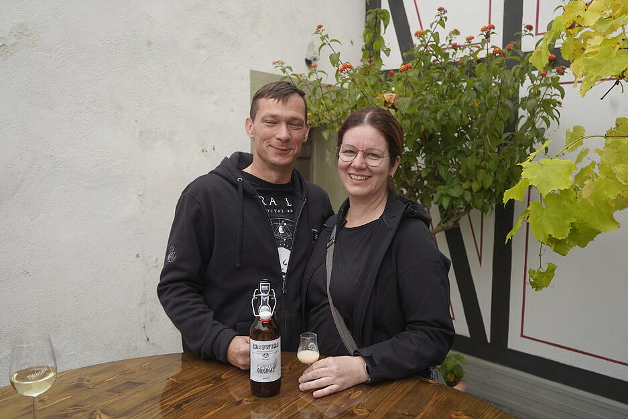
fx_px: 506
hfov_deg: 63.7
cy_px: 210
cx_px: 314
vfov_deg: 45.0
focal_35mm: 29
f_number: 4
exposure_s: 1/160
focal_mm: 29
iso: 160
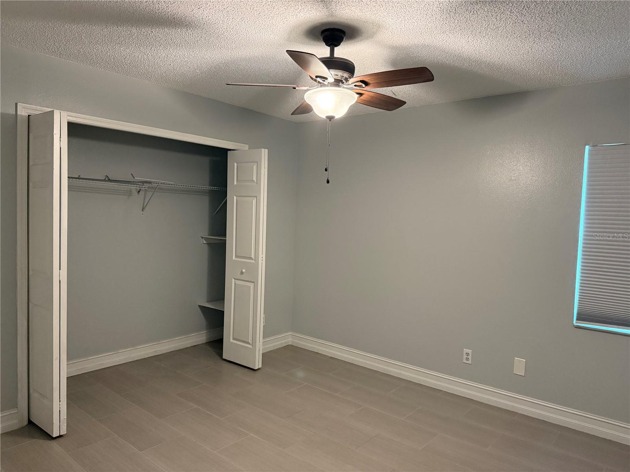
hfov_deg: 71.6
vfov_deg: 56.8
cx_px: 315
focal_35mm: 24
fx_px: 437
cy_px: 236
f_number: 1.78
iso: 640
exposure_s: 1/60
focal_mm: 6.76
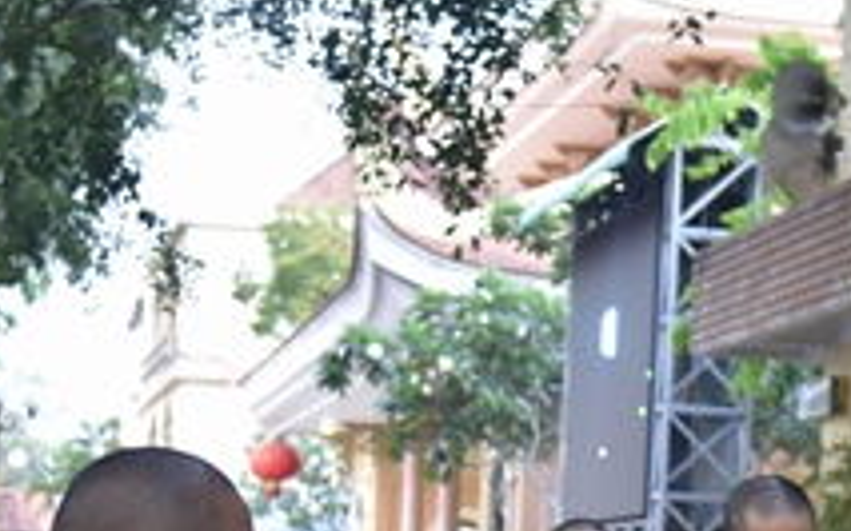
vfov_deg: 9.4
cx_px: 603
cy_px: 667
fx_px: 3177
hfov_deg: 15.2
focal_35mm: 137
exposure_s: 1/25
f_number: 4
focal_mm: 44
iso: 1000
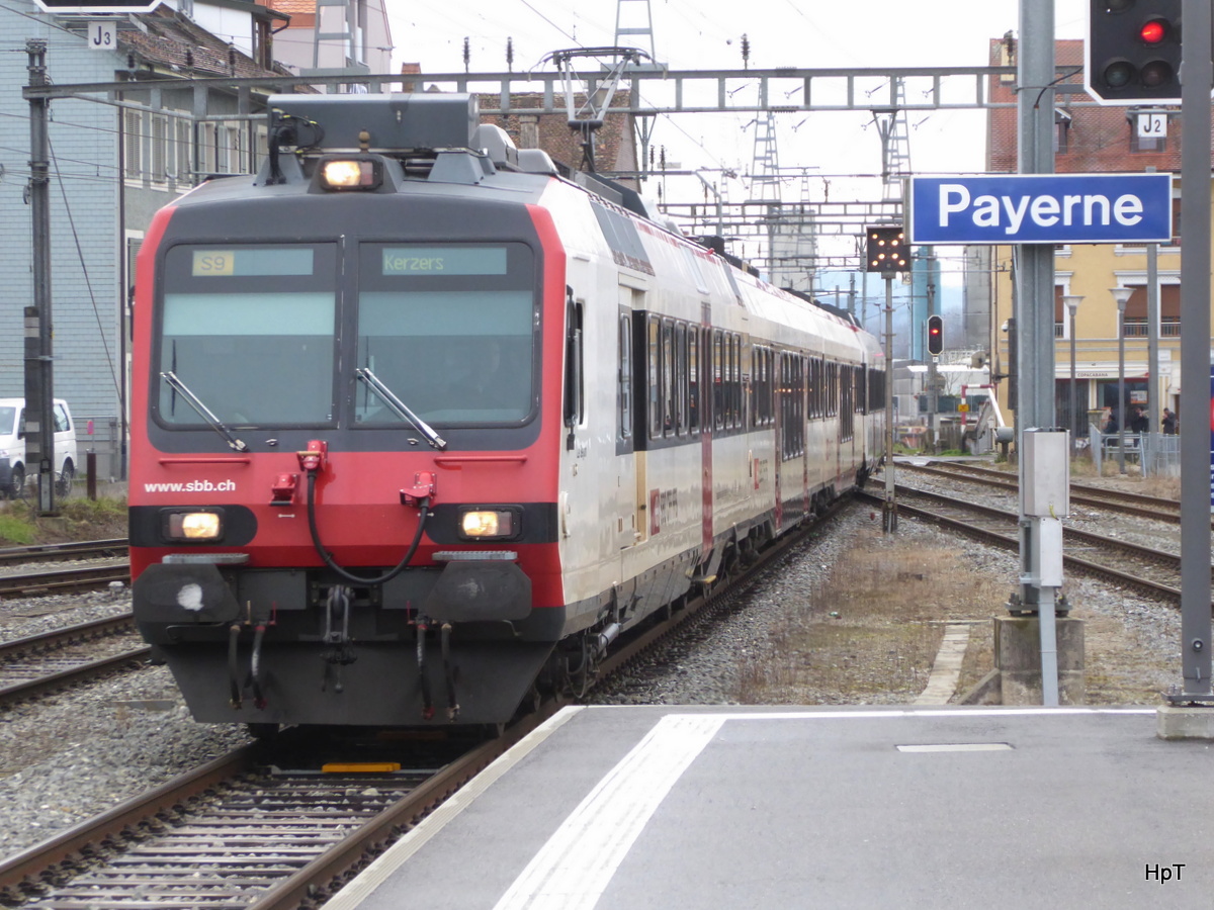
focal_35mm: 159
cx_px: 607
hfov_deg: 12.4
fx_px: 5576
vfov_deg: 9.3
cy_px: 455
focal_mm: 25.6
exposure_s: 1/320
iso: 500
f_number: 5.4
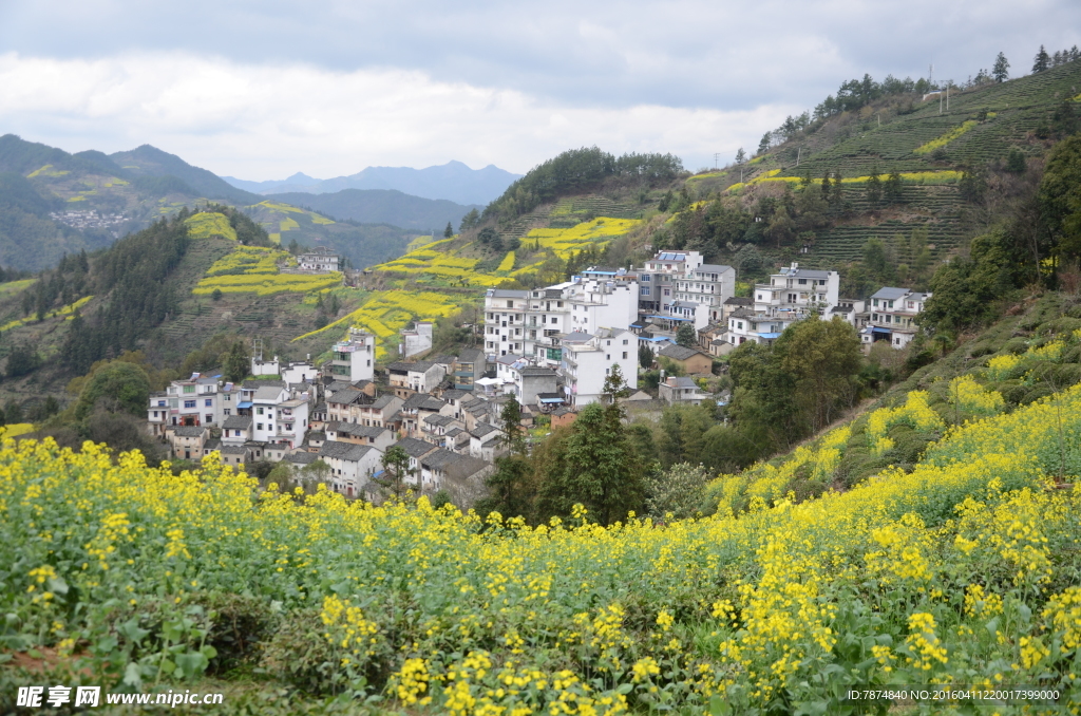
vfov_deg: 35.3
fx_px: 1124
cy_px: 358
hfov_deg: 51.4
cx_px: 540
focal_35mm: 38
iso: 125
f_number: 4.5
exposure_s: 1/400
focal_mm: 25
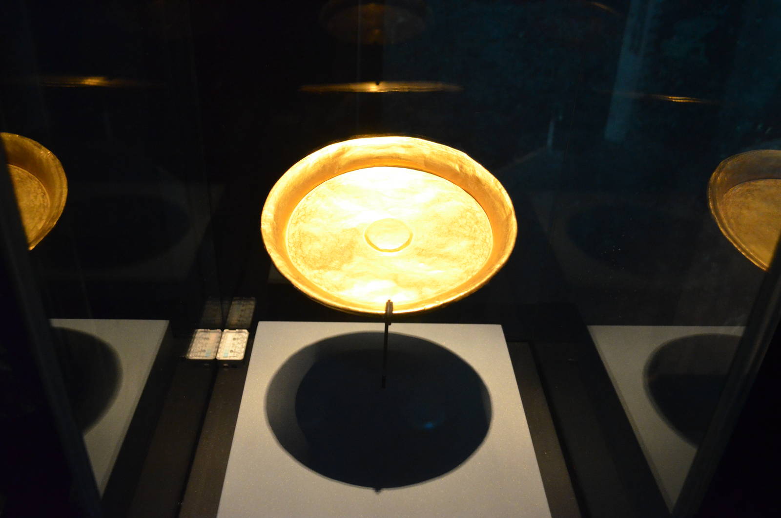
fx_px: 650
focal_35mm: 30
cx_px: 390
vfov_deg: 43.4
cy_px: 259
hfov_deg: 62.0
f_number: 3.8
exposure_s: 1/25
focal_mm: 20
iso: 3200
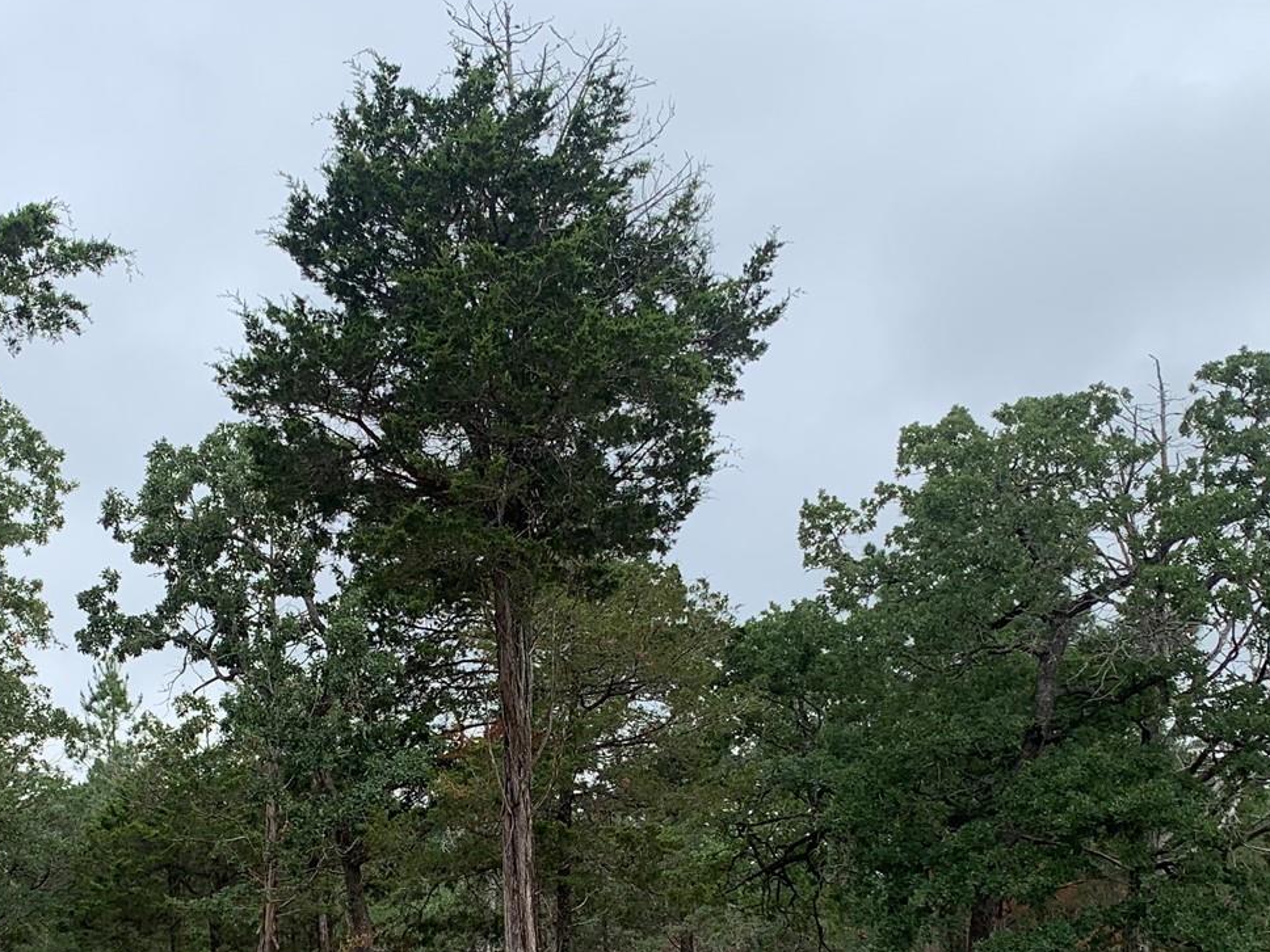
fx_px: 2018
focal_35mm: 55
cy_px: 842
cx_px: 510
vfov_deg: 25.8
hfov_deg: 34.8
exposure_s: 1/777
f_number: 1.8
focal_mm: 4.25
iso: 25
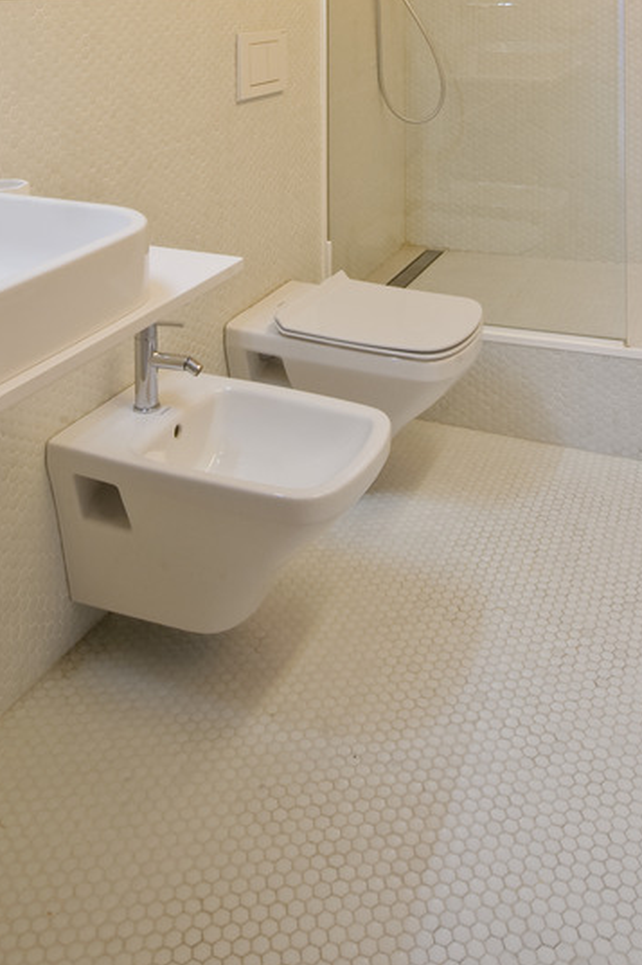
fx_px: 937
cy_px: -20
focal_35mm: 35
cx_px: 345
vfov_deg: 45.2
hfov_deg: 37.8
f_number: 18
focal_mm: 16
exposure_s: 2
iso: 200
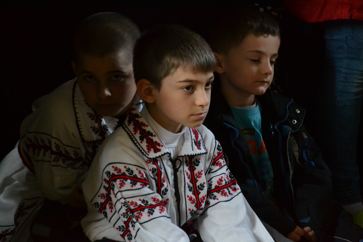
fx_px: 2117
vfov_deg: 6.5
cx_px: 182
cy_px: 121
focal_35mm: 210
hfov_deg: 9.8
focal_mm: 140
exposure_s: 1/30
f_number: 5.6
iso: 3200
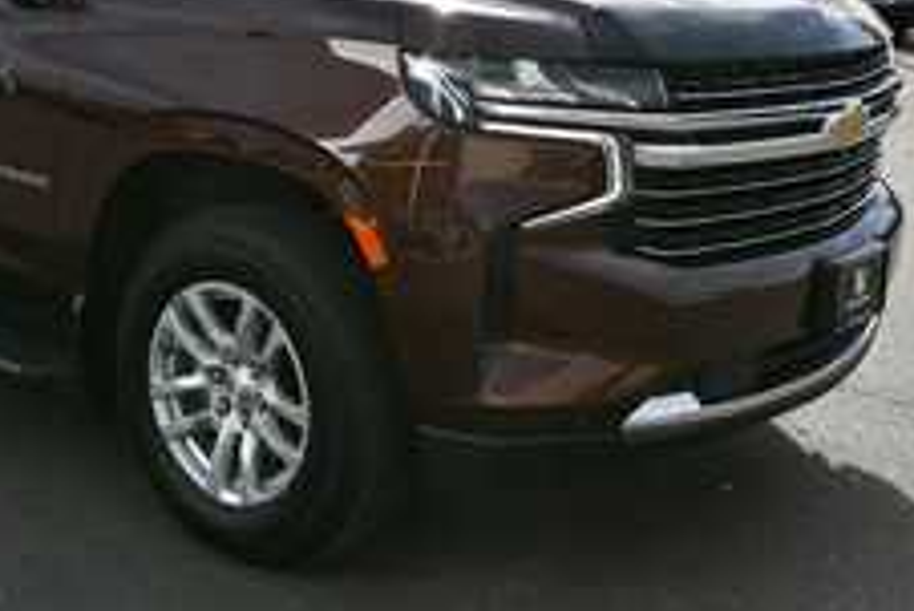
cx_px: 247
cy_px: 123
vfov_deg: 25.1
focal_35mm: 53
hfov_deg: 36.7
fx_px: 1346
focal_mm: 20
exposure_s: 1/250
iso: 110
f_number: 8
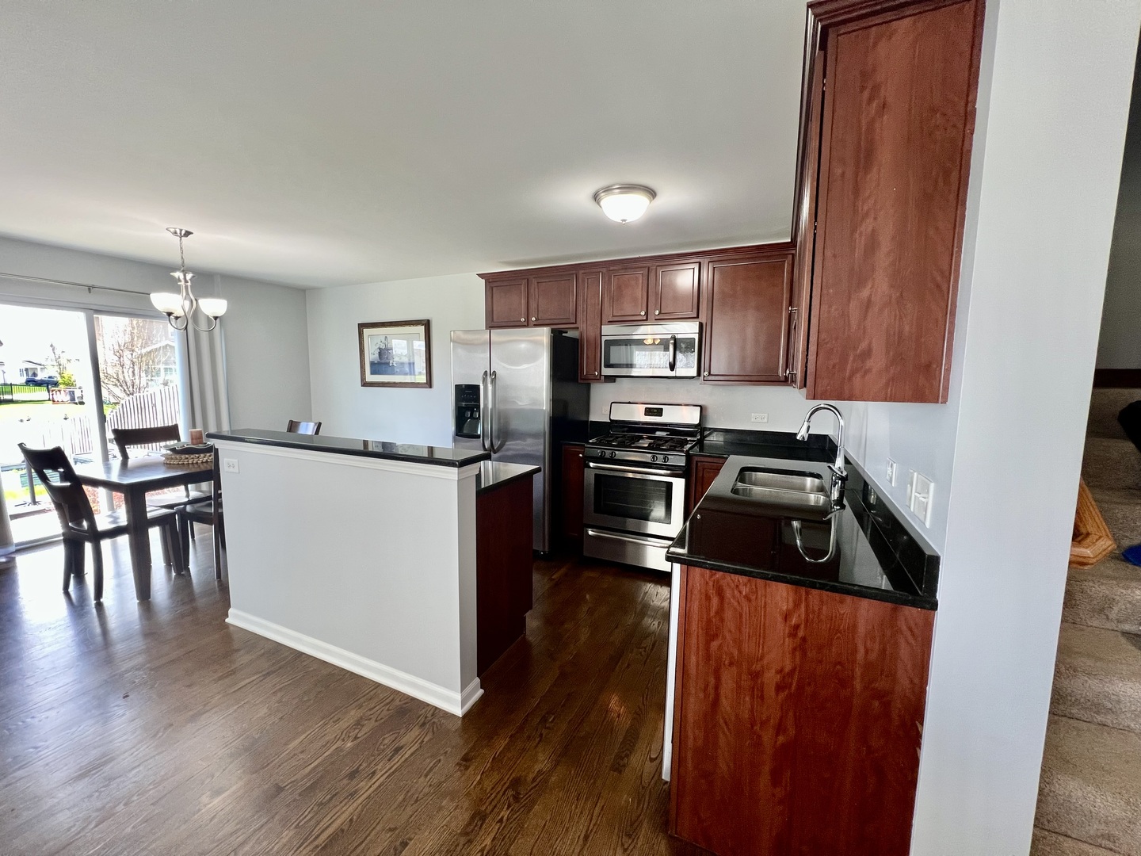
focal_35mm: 13
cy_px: 428
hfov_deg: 106.2
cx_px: 570
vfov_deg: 89.9
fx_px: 429
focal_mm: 1.57
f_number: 1.8
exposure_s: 1/120
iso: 160
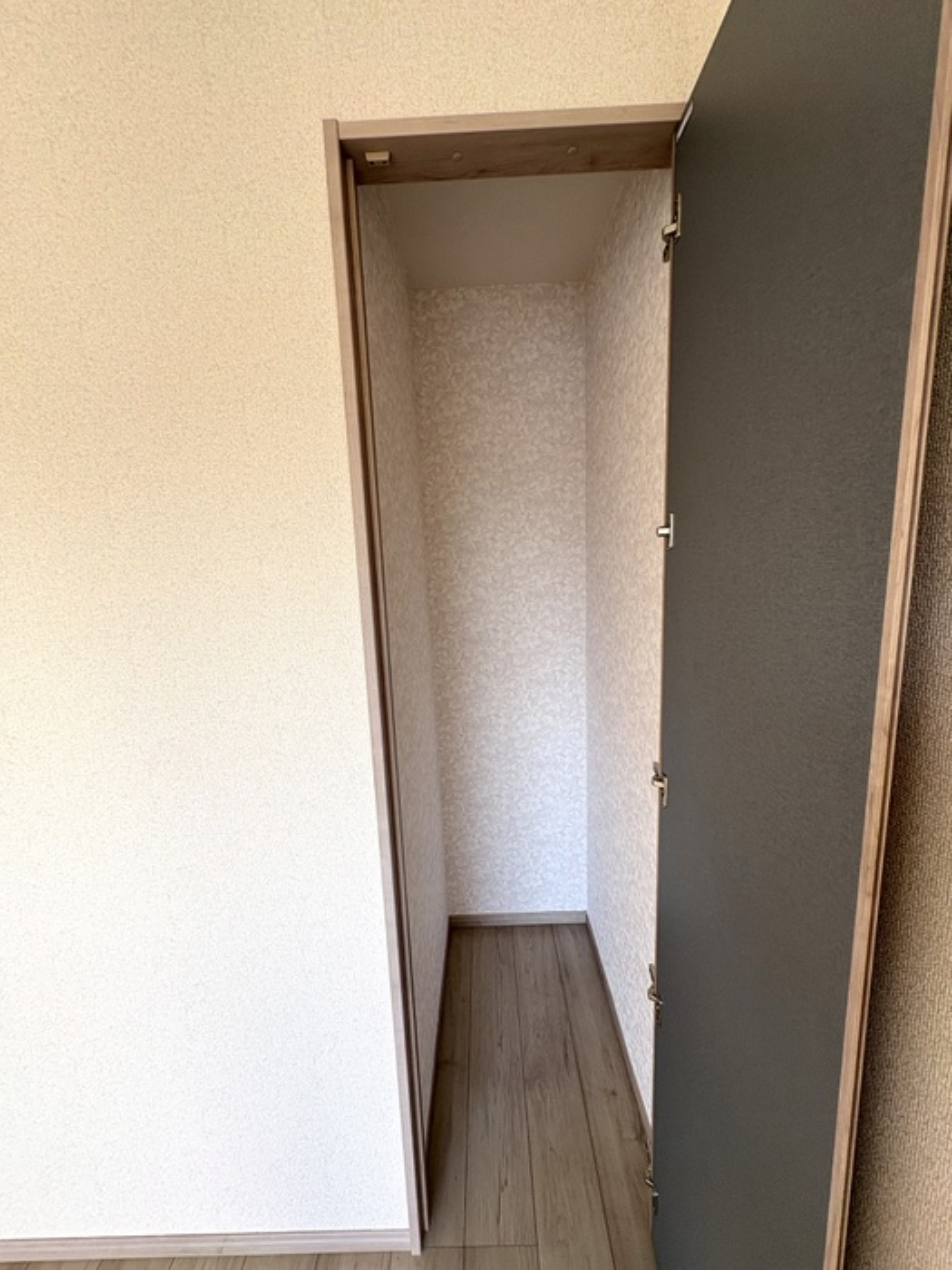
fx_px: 513
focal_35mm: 14
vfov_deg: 102.1
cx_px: 476
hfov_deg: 85.7
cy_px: 635
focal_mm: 2.22
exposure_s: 1/99
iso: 50
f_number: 2.2
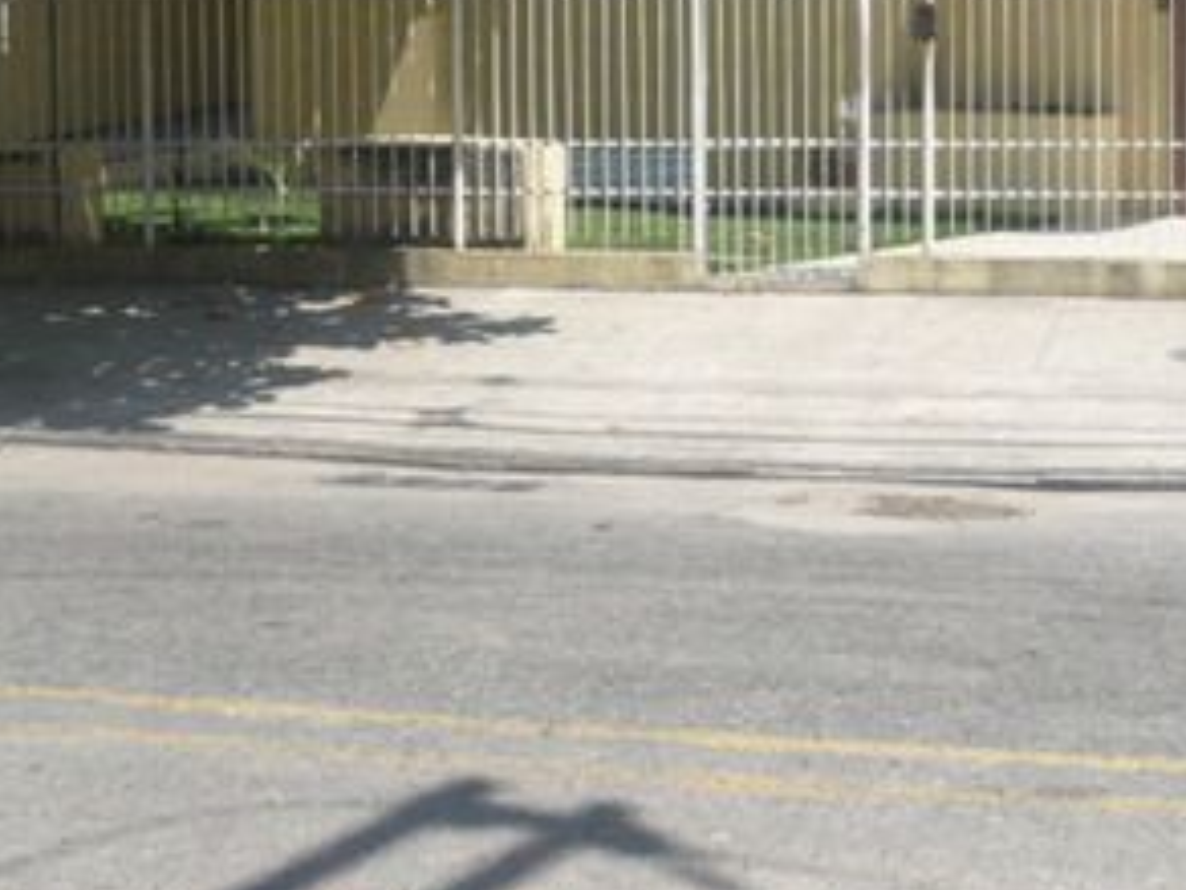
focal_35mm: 60
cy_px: 148
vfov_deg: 24.0
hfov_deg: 31.6
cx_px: 881
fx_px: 2056
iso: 100
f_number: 8
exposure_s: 1/160
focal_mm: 5.8
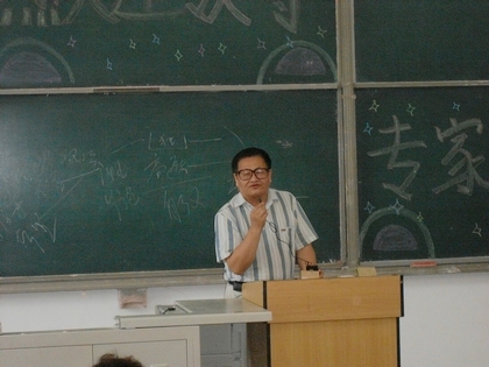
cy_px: 184
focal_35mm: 103
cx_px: 244
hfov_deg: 19.1
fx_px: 1455
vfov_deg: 14.4
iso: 400
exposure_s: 1/90
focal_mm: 17.1
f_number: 5.2
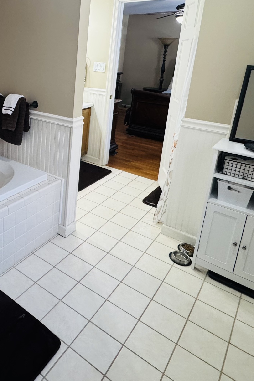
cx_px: 27
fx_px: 296
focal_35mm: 28
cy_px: 128
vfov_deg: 63.8
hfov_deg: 42.7
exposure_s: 1/60
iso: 250
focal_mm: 2.22
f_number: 2.2
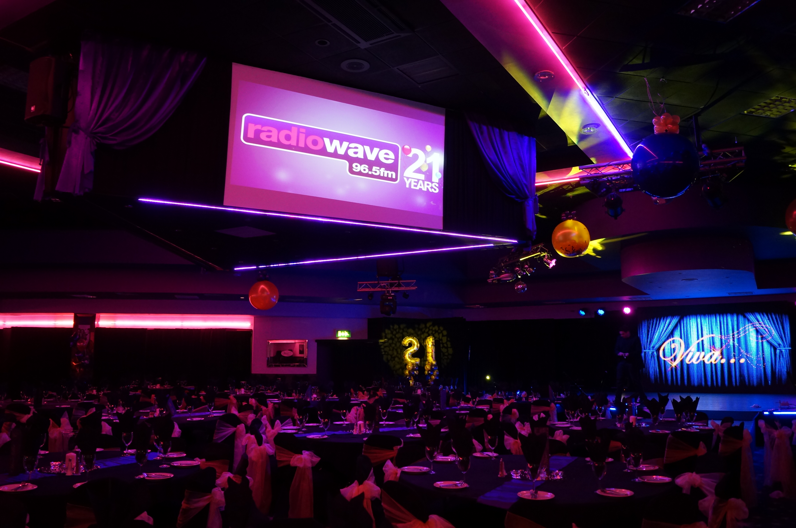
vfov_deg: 47.8
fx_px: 596
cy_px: 264
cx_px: 398
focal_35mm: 27
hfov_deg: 67.5
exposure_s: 1/15
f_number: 3.5
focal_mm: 18
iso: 800
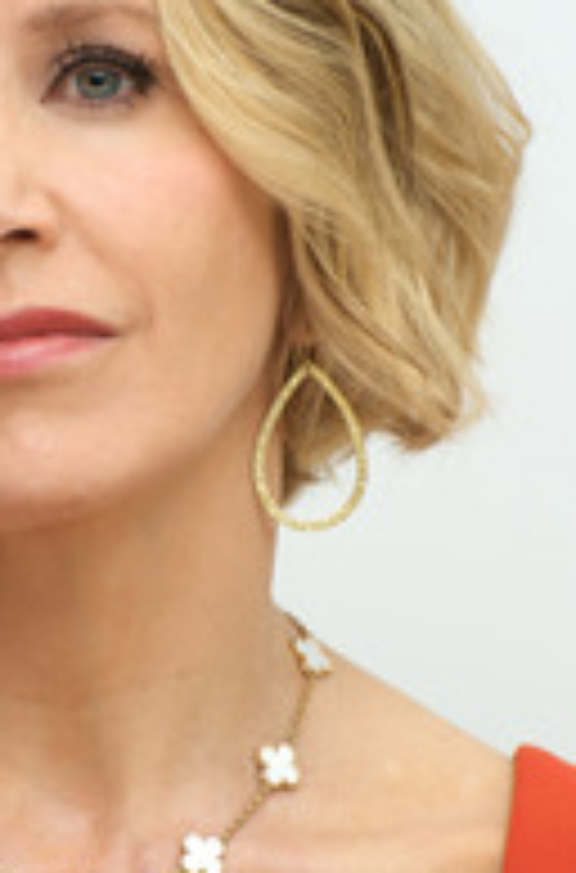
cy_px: 459
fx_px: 8242
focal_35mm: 341
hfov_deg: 4.0
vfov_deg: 6.1
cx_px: 47
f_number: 7.1
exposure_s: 1/60
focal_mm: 165
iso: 400
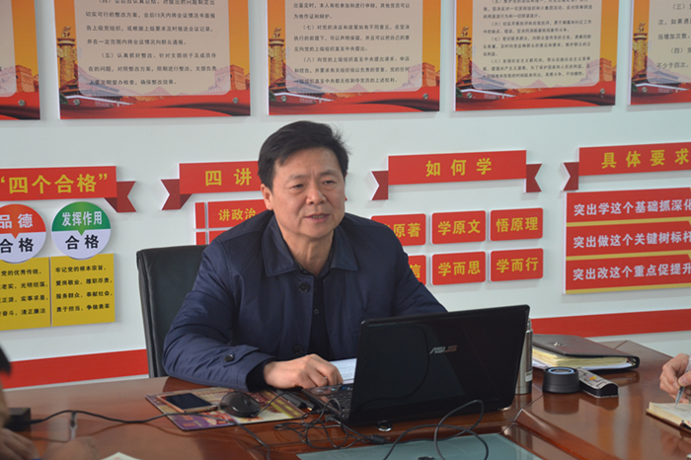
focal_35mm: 78
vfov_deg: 17.5
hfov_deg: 26.0
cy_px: 230
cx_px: 346
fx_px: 1496
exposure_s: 1/15
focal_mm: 52
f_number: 5
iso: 400
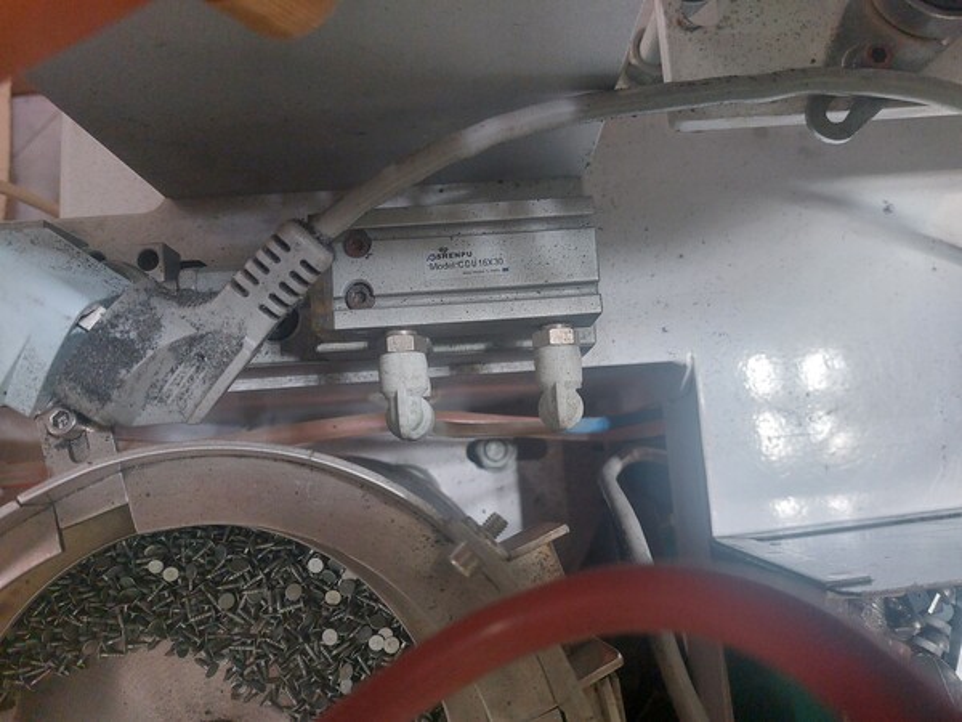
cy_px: 361
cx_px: 481
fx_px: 667
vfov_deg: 56.8
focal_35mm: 24
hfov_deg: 71.6
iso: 640
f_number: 1.8
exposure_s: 1/60
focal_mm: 5.23
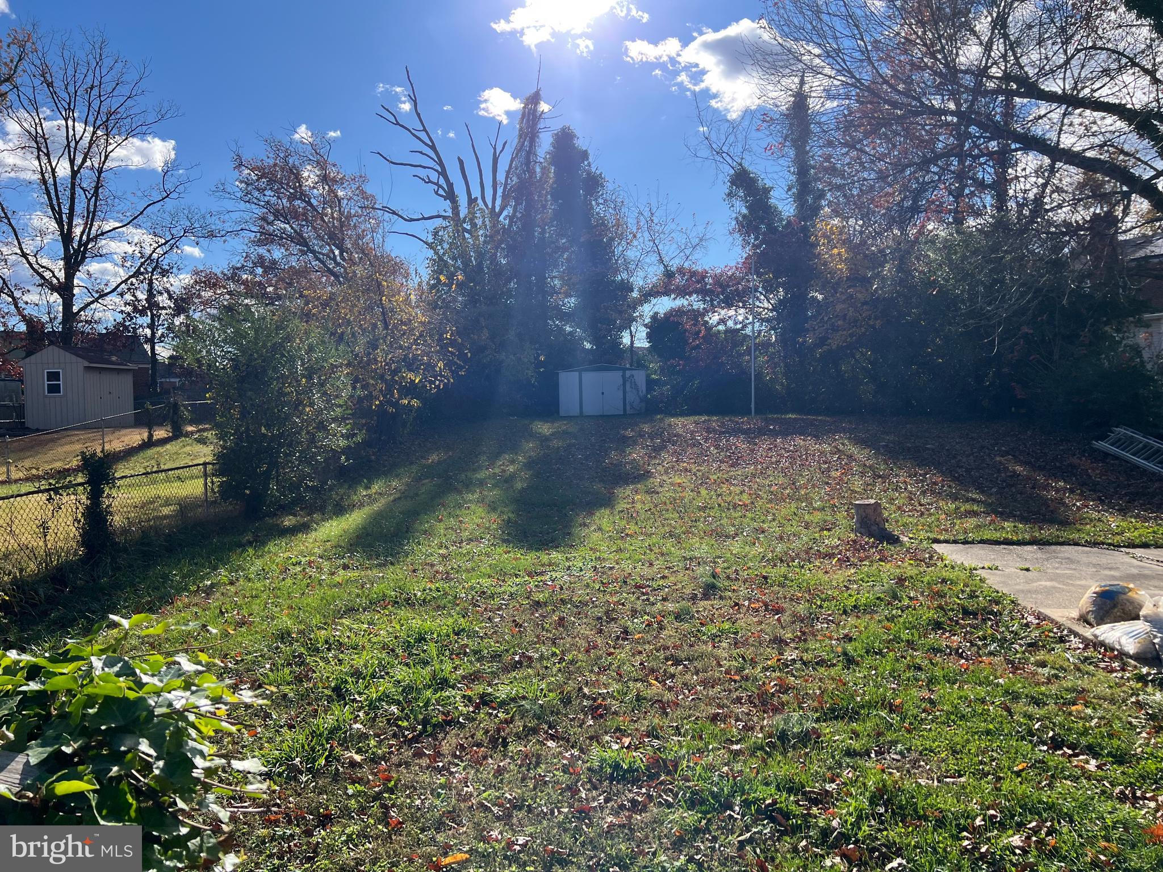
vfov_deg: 53.1
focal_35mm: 26
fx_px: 874
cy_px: 436
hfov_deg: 67.3
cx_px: 582
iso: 50
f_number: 1.5
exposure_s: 1/3460
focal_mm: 5.7
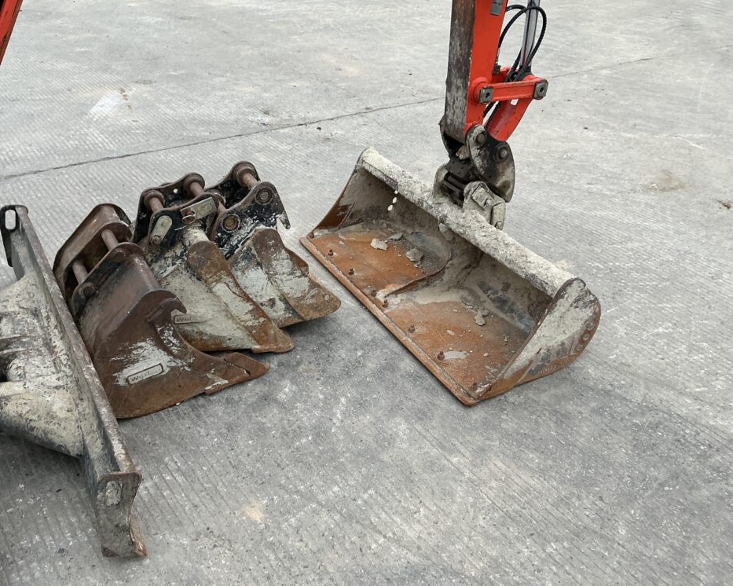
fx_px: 651
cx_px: 343
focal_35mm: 30
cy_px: 296
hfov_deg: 58.7
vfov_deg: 48.5
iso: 25
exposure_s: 1/279
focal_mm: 3
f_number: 1.8
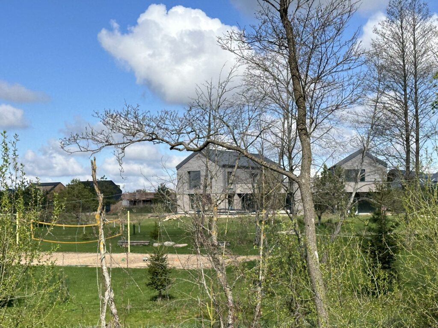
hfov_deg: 39.7
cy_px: 164
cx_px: 219
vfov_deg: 30.3
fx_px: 607
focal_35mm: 48
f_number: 1.78
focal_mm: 6.86
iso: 64
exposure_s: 1/4184
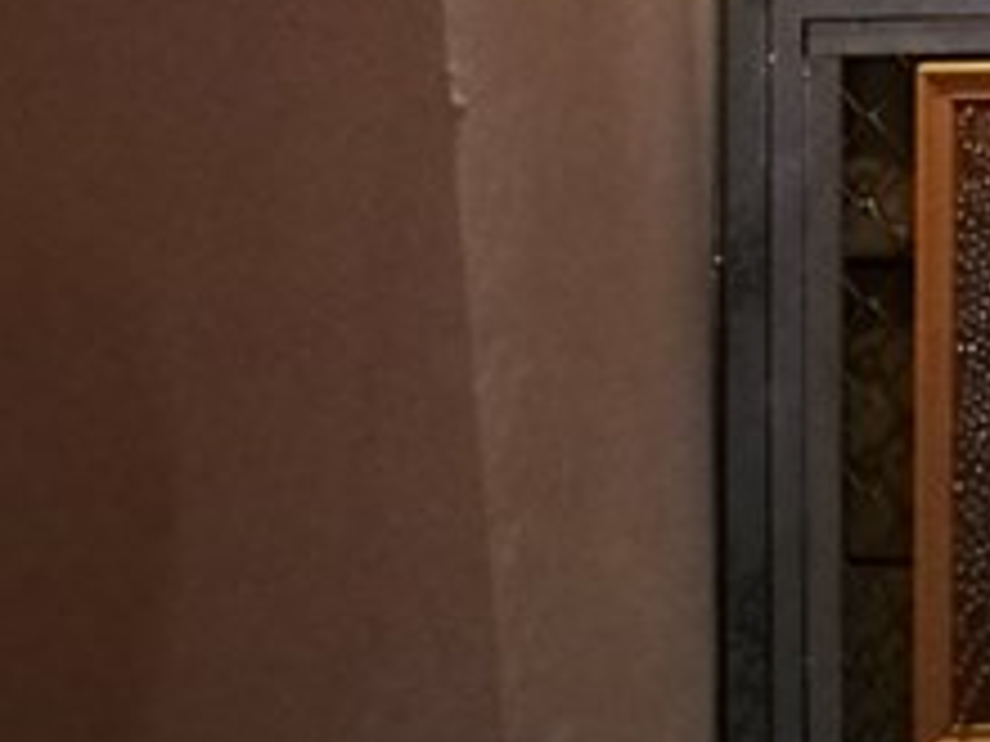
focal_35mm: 144
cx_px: 1534
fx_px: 4118
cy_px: -364
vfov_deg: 10.0
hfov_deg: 12.9
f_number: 2.2
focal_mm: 4.5
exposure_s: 1/30
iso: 320
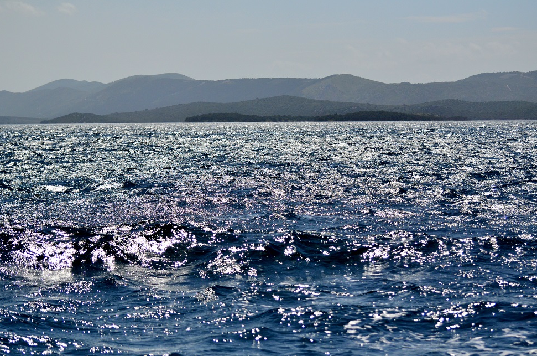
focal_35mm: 108
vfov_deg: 12.6
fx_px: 1608
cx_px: 265
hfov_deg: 19.0
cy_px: 182
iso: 500
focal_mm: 70
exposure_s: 1/8000
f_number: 4.5
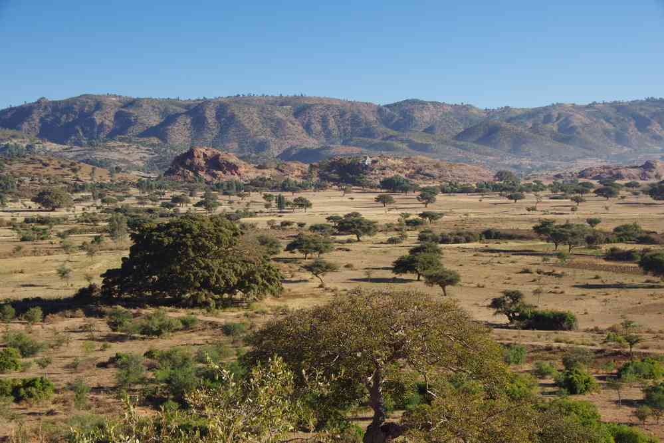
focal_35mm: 64
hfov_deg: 31.4
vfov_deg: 21.2
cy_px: 222
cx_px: 332
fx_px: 1180
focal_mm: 42.5
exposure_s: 1/80
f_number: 10
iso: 200
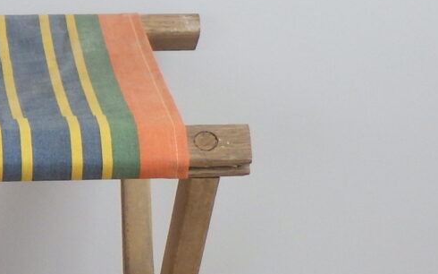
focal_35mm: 212
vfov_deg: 6.2
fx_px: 2530
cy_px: 216
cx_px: -51
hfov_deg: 9.8
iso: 125
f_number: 4.4
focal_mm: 9.1
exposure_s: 1/20
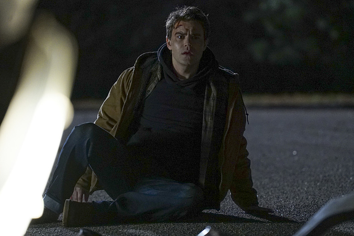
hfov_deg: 10.3
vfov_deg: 6.9
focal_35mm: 200
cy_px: 118
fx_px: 1967
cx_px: 177
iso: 8000
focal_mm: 200
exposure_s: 1/60
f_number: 4
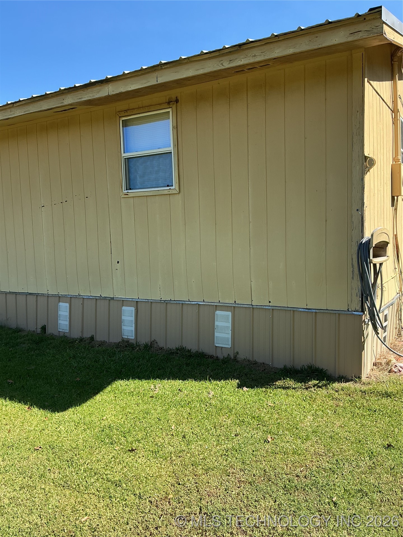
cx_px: 202
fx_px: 450
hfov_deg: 48.2
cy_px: 268
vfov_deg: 61.7
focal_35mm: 29
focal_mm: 3
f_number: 1.8
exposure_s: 1/683
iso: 25
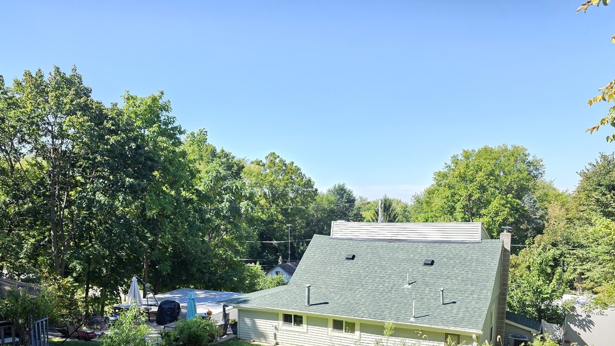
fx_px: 522
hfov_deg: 61.0
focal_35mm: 32
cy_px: 287
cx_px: 299
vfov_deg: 35.2
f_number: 1.7
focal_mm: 6.3
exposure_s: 1/359
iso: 32
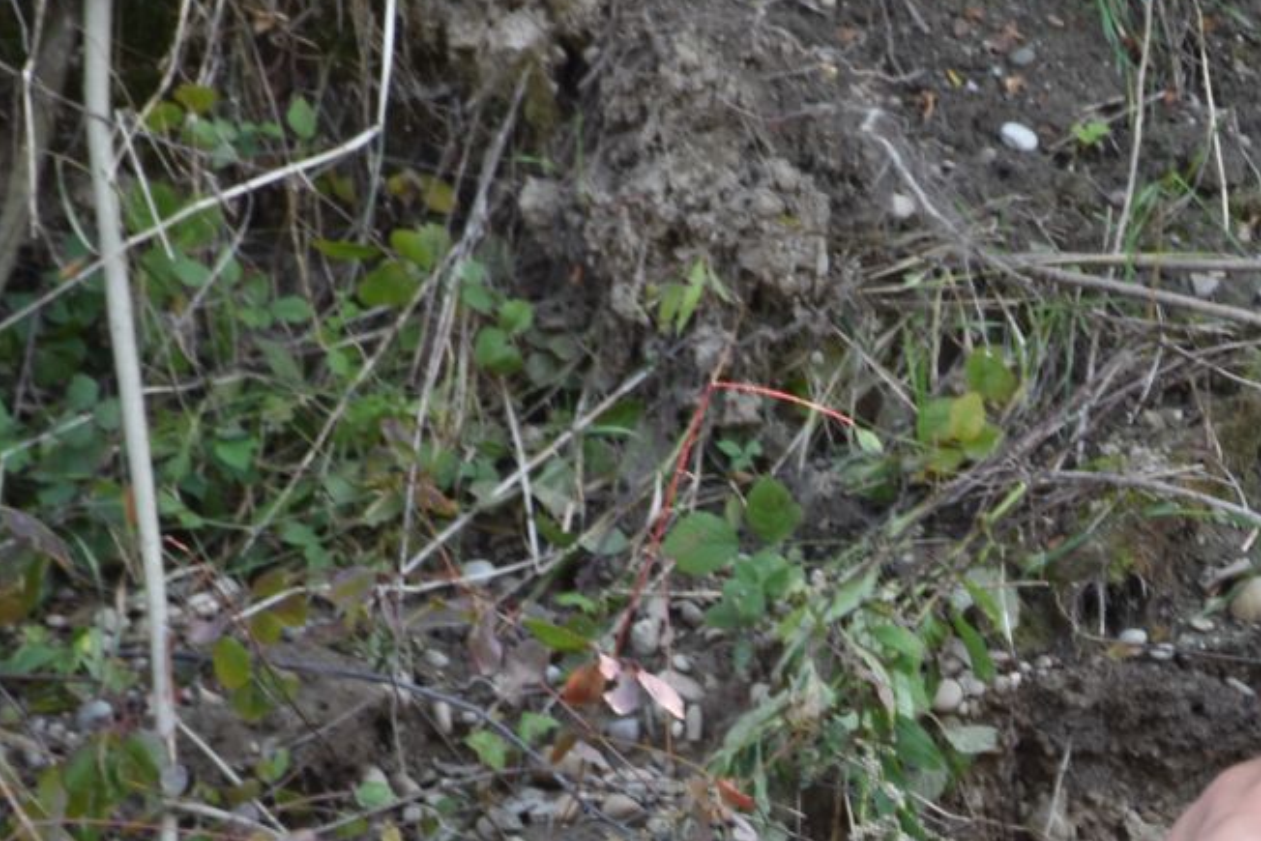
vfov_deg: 2.8
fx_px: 17326
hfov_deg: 4.2
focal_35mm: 495
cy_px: 1173
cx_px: 1389
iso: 100
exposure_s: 1/50
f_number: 5.6
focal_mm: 105
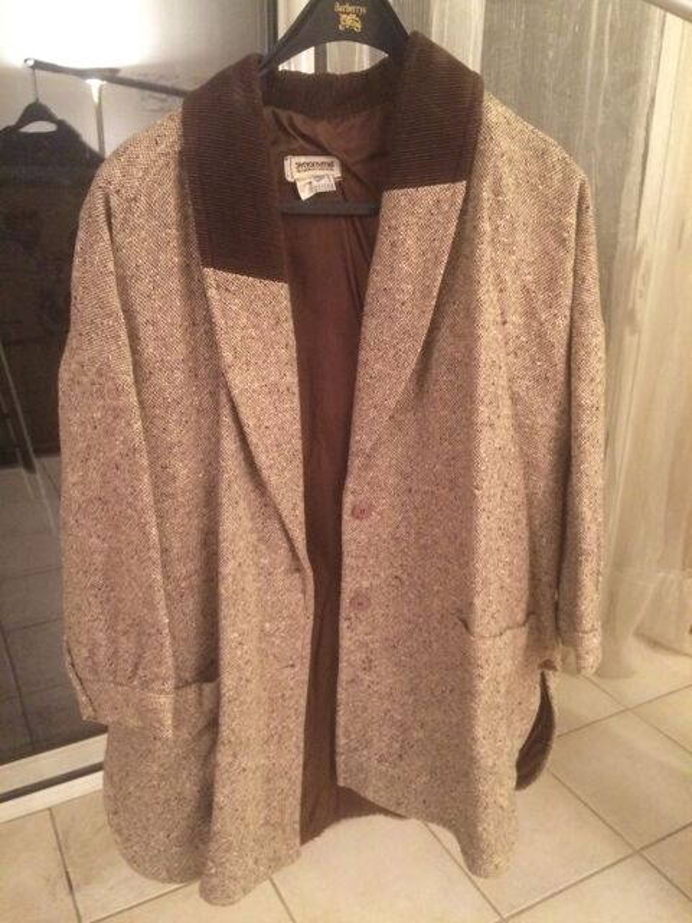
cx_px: 346
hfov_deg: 48.2
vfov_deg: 61.7
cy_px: 462
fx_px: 773
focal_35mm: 29
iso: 320
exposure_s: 1/17
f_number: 2.2
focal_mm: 4.15
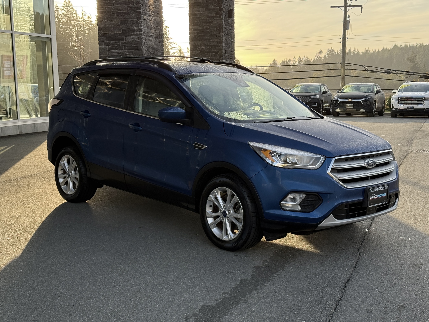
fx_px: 595
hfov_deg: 39.7
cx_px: 214
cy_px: 161
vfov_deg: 30.3
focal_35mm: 48
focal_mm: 6.76
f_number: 1.78
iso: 80
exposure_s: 1/778
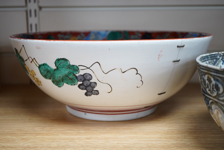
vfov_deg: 29.3
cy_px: 76
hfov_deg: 42.7
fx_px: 286
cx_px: 110
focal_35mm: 46
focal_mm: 30
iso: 1250
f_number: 4.5
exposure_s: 1/125
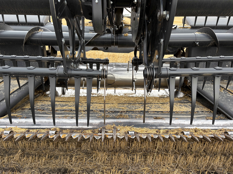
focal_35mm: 26
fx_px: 175
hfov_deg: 67.3
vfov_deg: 53.1
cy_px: 87
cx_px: 116
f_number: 1.6
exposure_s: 1/438
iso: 50
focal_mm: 5.96
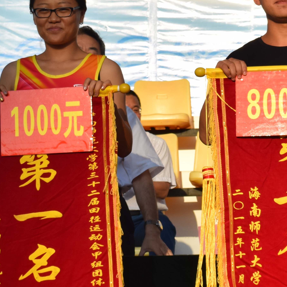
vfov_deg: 11.7
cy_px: 182
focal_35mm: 149
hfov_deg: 11.7
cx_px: 225
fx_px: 1402
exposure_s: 1/400
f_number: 10
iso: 200
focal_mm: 35
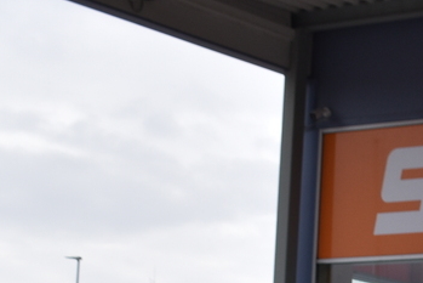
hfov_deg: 11.8
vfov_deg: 7.8
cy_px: 601
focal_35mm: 167
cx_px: 631
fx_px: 1963
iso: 200
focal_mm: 24
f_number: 8
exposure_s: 1/350
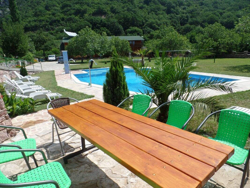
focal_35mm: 23
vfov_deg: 58.9
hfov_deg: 73.9
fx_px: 166
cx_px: 125
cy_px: 94
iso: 80
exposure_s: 1/1000
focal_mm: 4.1
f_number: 3.5
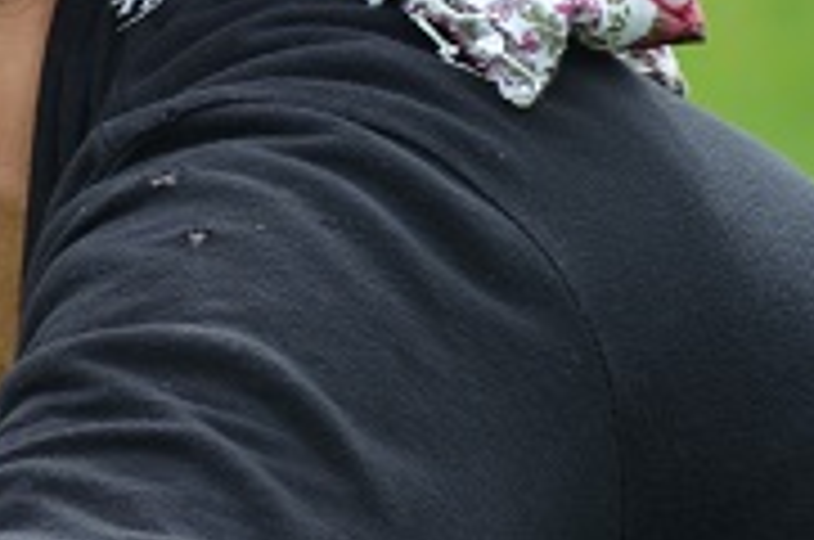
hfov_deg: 3.2
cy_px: 187
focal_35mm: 647
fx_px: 14603
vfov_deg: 2.1
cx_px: -202
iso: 200
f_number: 7.1
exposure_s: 1/200
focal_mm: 130
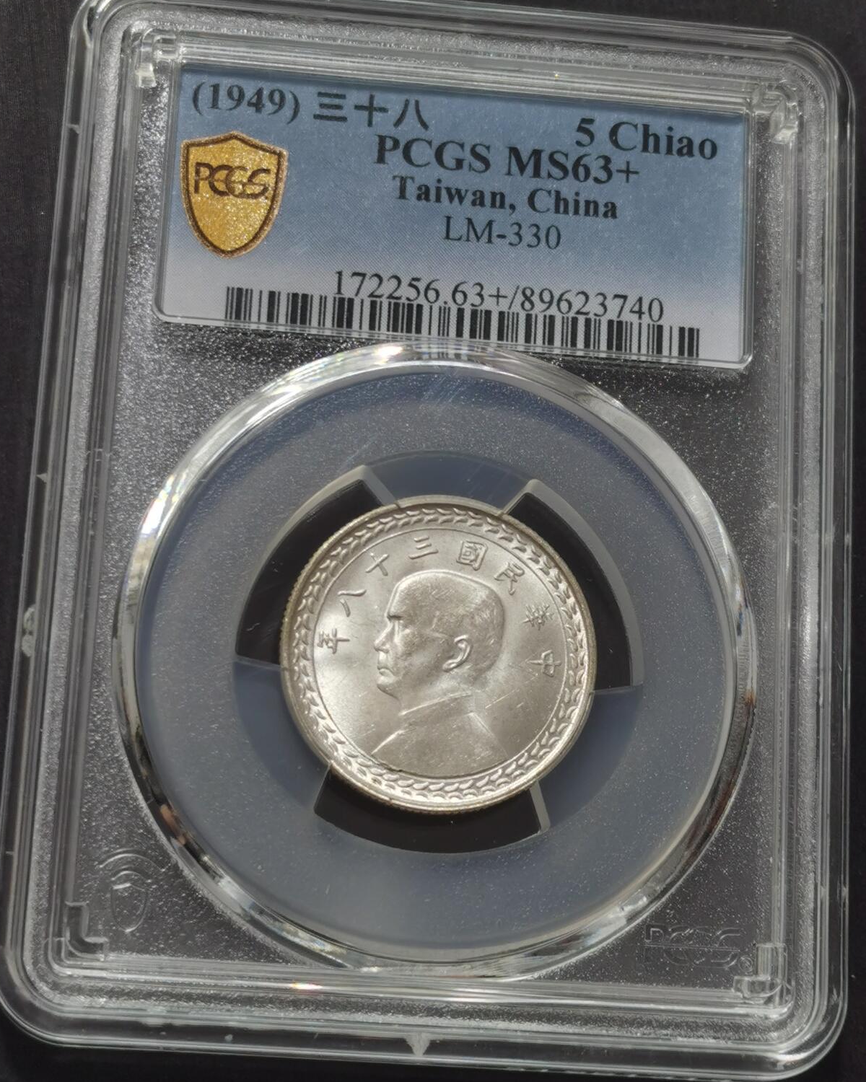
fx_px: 2627
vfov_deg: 23.3
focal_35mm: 82
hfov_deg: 18.7
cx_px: 430
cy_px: 459
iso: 50
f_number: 1.8
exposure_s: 1/116
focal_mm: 5.58
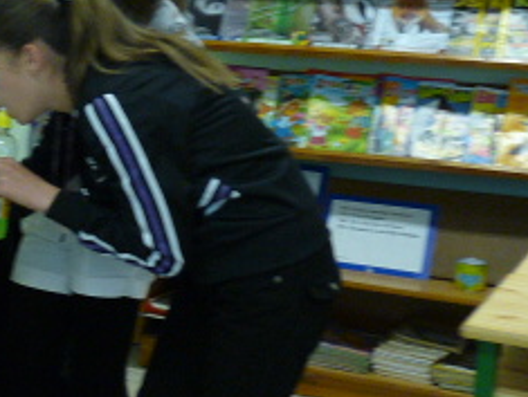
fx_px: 1329
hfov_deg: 20.7
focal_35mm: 87
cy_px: 96
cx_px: -137
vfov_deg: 16.9
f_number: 2.8
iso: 250
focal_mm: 4.8
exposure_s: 1/30
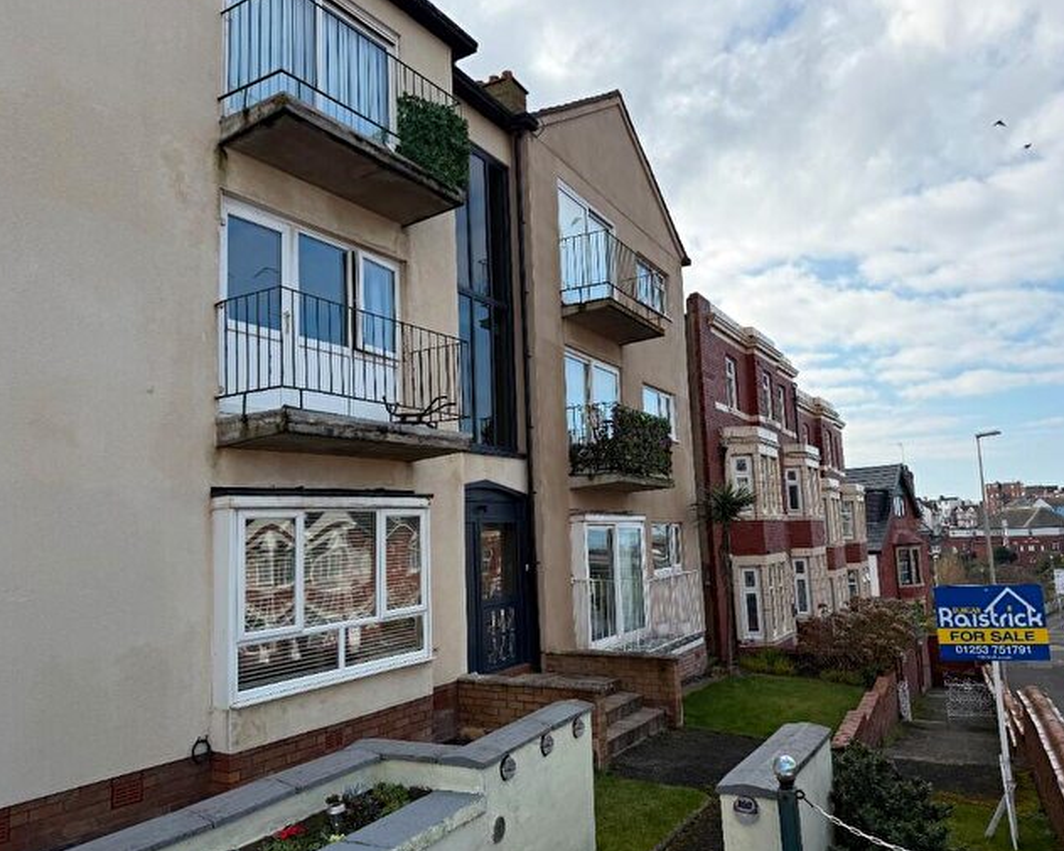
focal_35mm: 26
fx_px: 819
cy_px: 424
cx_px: 548
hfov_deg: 66.0
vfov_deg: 54.9
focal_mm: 6.76
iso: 80
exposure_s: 1/3953
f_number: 1.78
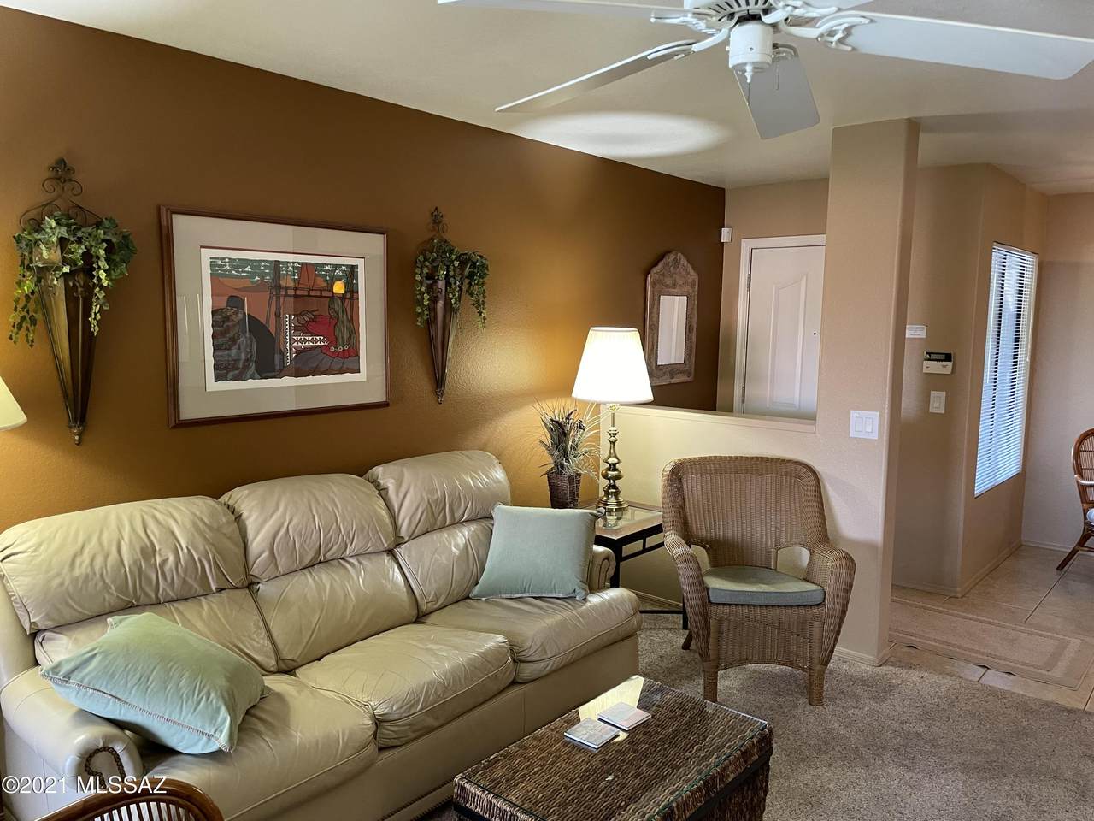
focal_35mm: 26
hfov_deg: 67.3
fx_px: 822
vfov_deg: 53.1
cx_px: 547
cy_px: 410
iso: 250
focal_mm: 4.2
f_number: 1.6
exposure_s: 1/60
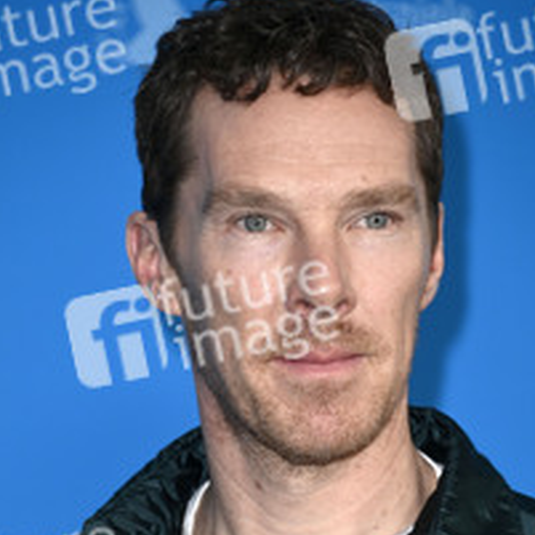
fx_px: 7379
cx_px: 279
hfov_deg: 4.2
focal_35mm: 422
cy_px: 458
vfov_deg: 4.1
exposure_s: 1/200
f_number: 5.6
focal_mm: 250
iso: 800
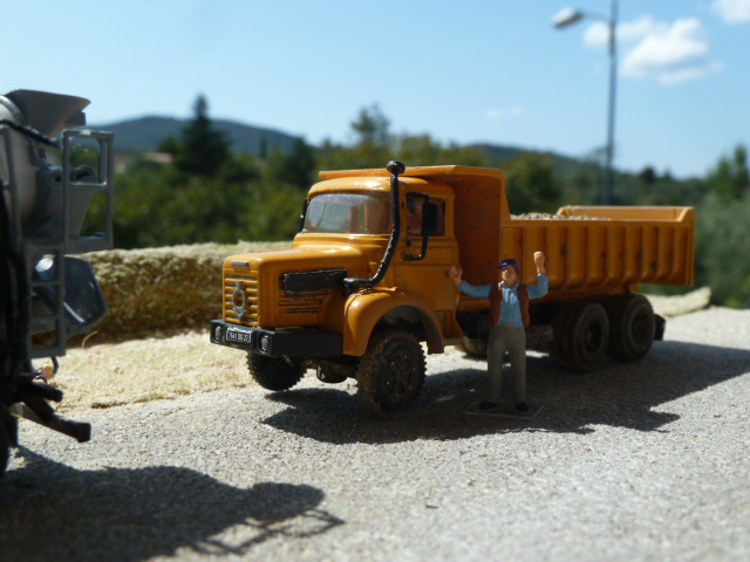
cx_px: 375
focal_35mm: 37
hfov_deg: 50.1
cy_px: 281
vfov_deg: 38.7
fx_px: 802
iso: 80
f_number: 5
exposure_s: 1/400
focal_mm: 6.1
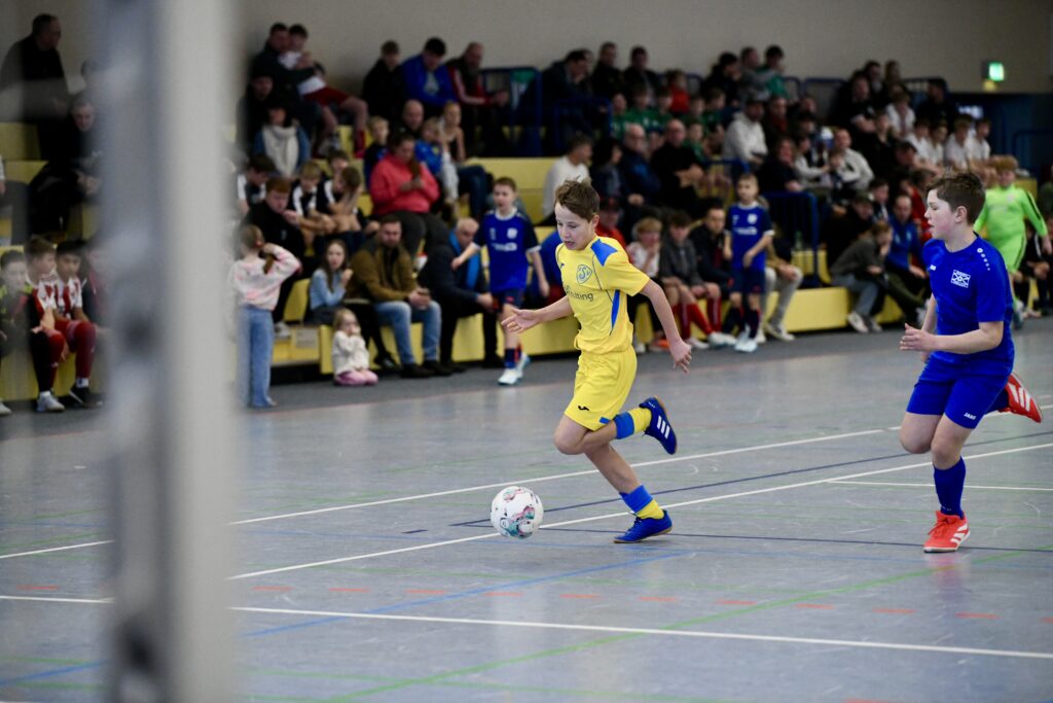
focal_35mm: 125
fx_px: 3657
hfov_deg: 16.4
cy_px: 352
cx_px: 526
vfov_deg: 11.0
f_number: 2.8
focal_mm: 125
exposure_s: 1/1600
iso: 8000
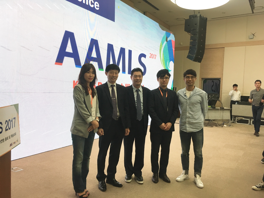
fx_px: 221
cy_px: 99
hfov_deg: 61.7
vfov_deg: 48.2
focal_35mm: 29
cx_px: 132
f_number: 2.2
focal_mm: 4.15
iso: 40
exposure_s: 1/30
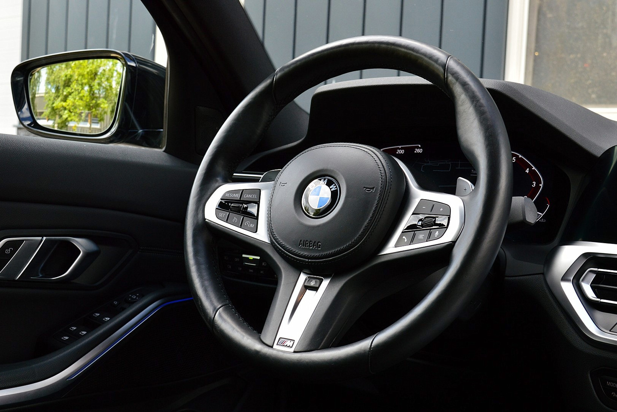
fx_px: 771
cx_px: 308
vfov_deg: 29.9
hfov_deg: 43.6
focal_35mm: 45
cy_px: 206
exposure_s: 1/125
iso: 400
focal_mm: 30
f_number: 9
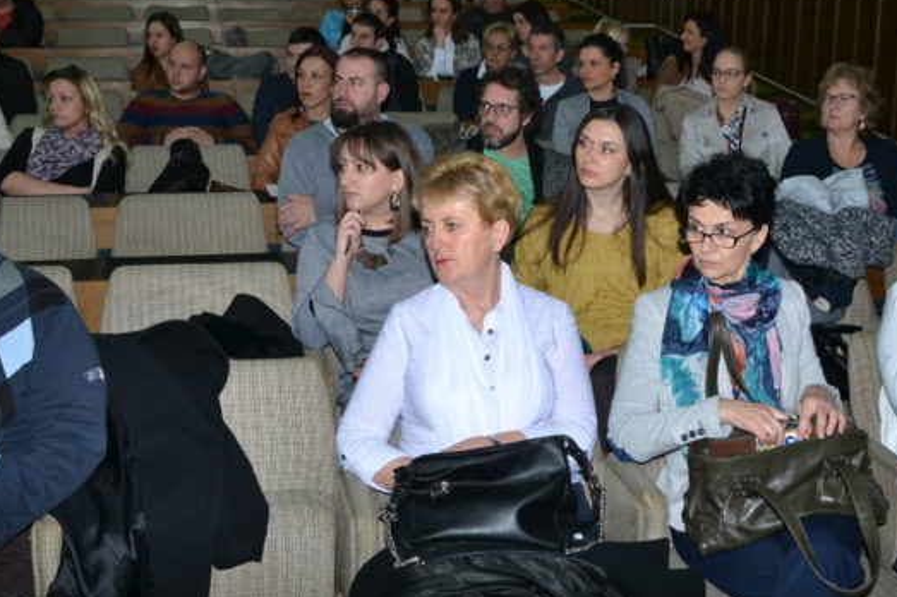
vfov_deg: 25.4
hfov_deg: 37.5
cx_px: 458
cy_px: 222
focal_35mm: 53
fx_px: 1320
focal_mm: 24
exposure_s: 1/60
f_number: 5.6
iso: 800
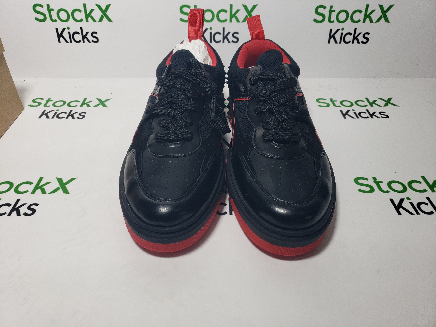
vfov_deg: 53.1
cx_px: 218
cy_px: 164
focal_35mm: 26
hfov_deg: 67.3
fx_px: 327
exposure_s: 1/404
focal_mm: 4.3
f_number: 1.5
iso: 50
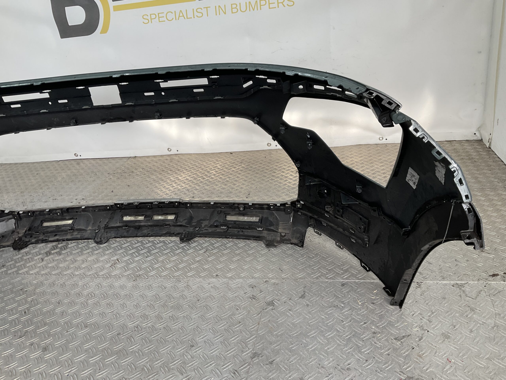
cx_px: 253
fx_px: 424
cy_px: 190
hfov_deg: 61.7
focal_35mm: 29
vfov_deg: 48.2
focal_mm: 3
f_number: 1.8
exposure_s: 1/232
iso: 16
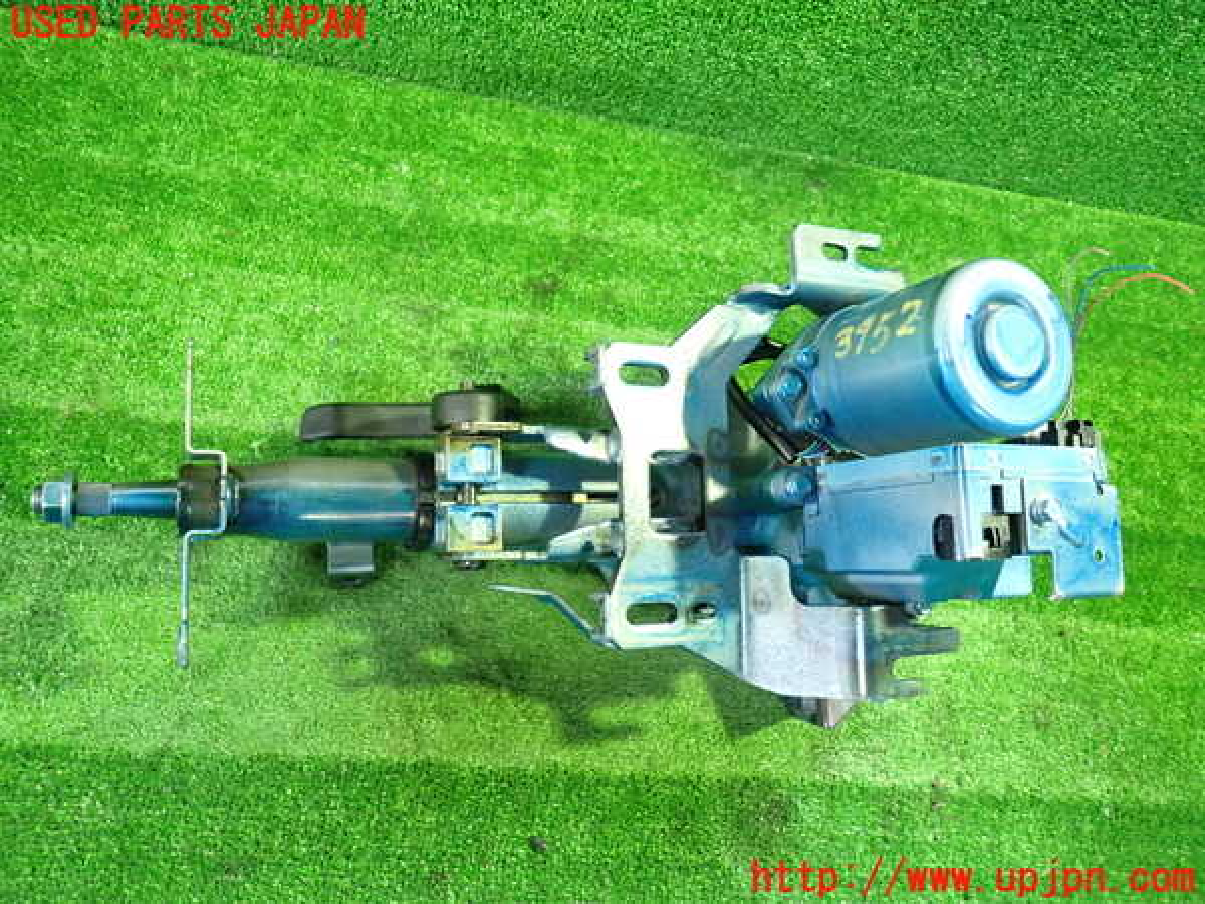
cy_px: 452
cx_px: 602
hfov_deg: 69.4
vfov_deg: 54.9
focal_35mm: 25
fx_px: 870
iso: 640
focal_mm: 4.5
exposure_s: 1/30
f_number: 2
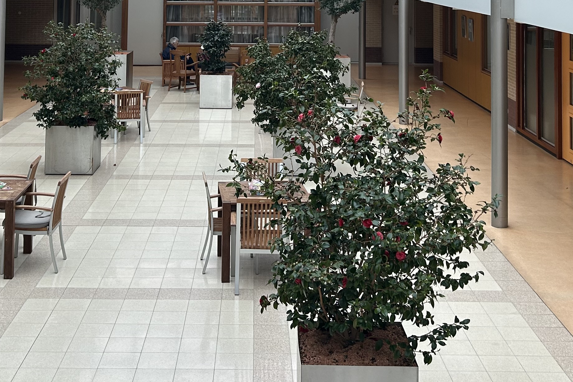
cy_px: -79
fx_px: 939
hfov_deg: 33.9
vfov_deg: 21.3
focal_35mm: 59
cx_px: 259
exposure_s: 1/290
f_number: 1.5
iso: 40
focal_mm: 5.7
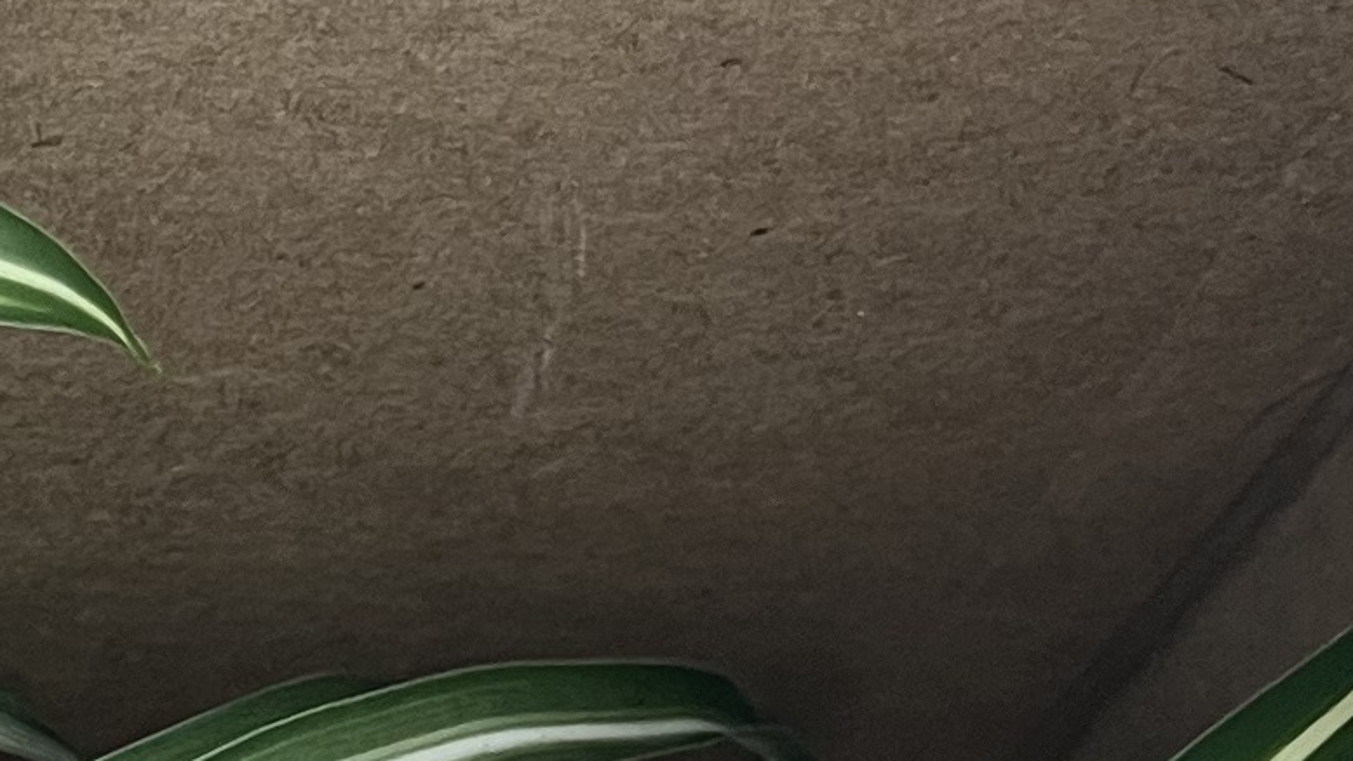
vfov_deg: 7.9
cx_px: -893
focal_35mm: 147
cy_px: 1579
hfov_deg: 13.5
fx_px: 5274
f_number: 1.5
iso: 160
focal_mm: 5.7
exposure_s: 1/60
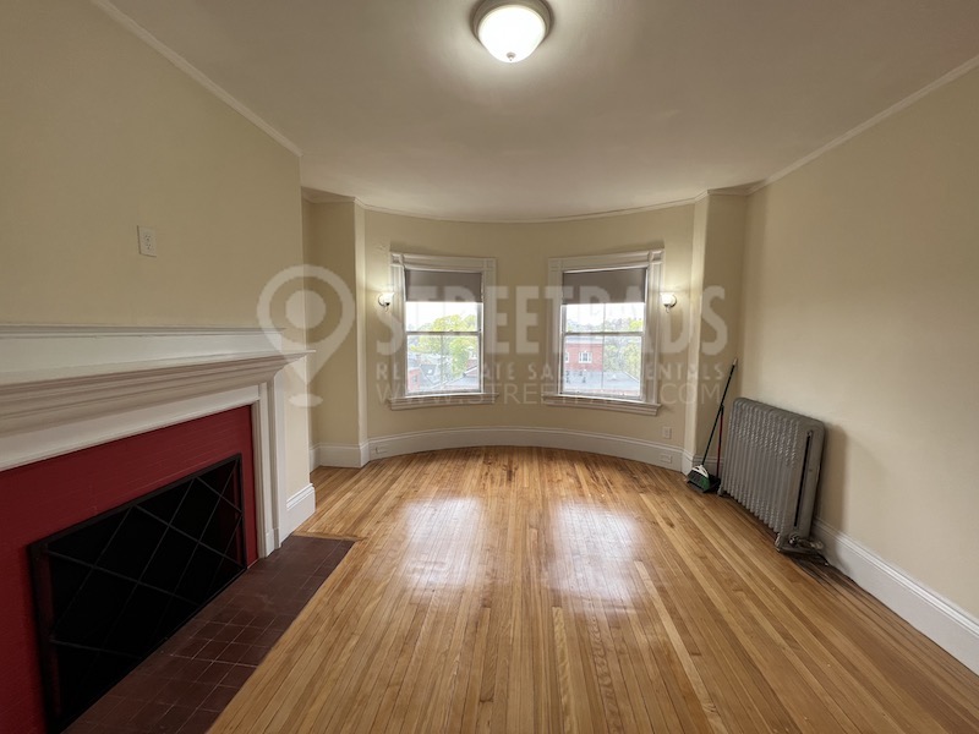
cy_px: 367
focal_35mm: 13
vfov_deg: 89.9
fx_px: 368
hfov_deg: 106.2
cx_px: 490
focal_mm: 1.57
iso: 40
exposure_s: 1/99
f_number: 1.8
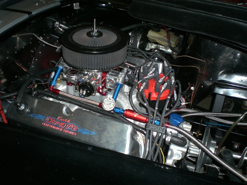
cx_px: 124
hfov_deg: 49.0
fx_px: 271
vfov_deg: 37.7
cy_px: 92
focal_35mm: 38
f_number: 3.1
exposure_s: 1/60
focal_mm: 6.3
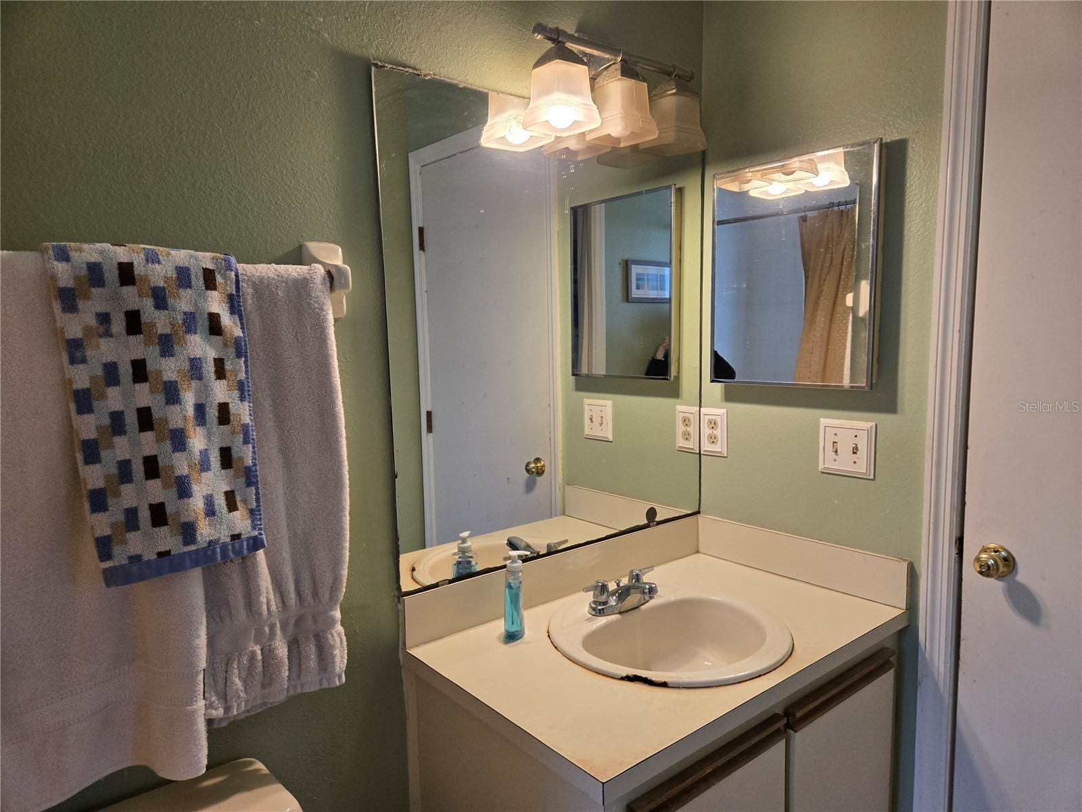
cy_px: 406
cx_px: 541
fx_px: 719
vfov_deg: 58.9
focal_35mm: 23
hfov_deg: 73.9
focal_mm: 5.4
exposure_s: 1/120
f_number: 1.8
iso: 160
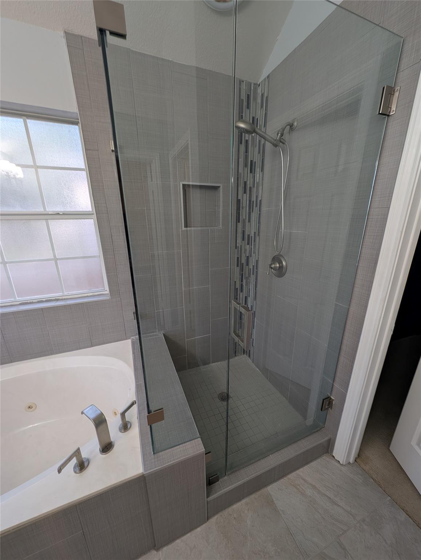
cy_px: 280
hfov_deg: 94.7
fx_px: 194
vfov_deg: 110.4
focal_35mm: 12
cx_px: 210
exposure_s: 1/24
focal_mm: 2.23
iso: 67
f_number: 1.95
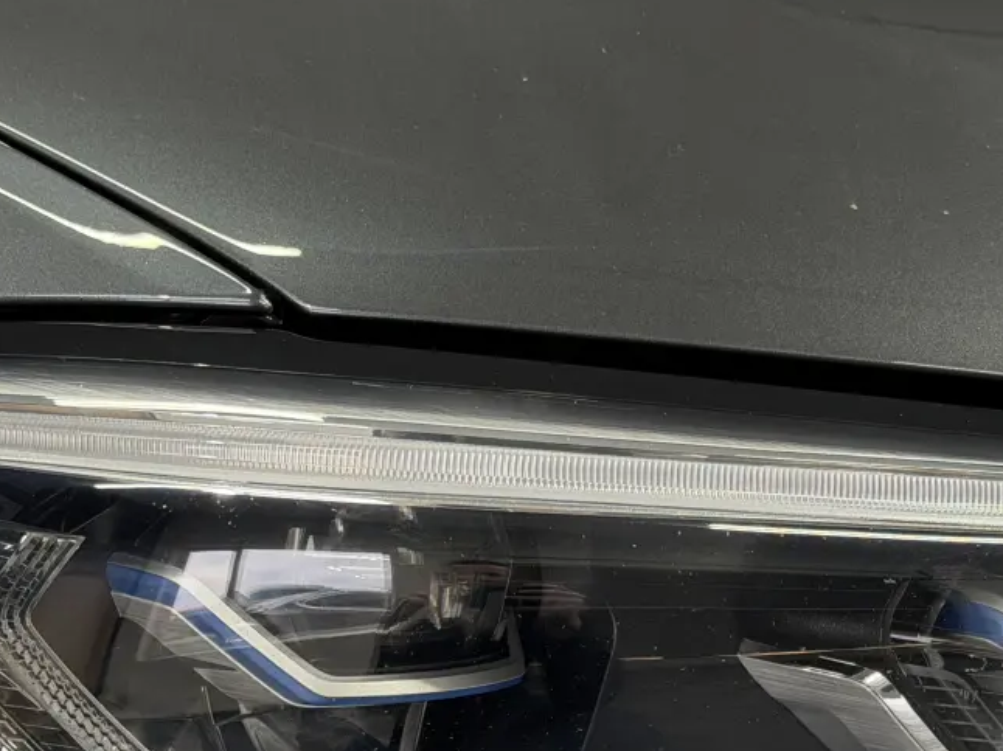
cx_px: 685
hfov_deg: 18.3
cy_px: 692
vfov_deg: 13.7
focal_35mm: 107
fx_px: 3099
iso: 200
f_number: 1.78
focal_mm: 6.76
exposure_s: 1/100
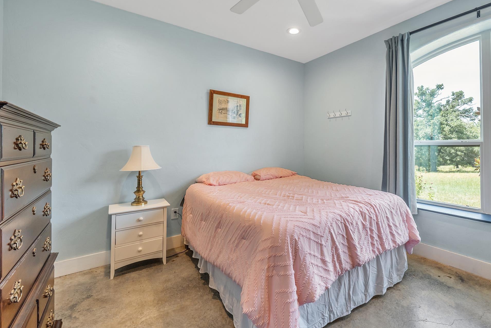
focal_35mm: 17
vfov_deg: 70.4
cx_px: 288
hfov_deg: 92.3
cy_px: 158
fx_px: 232
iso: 800
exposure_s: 1/25
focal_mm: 13
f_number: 8
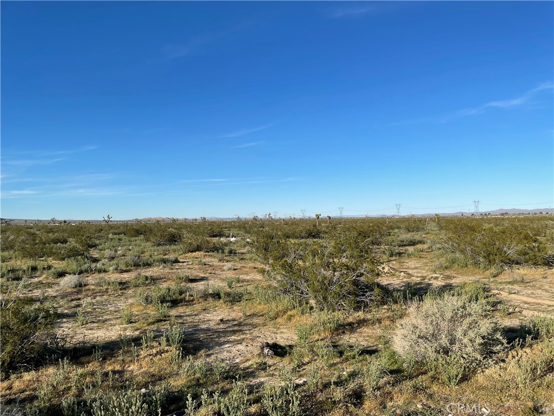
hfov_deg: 67.3
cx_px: 277
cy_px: 208
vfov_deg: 53.1
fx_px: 416
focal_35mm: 26
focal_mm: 4.2
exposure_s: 1/3509
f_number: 1.6
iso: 32
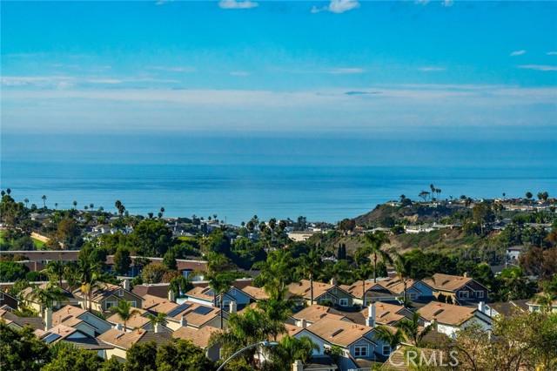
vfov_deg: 13.0
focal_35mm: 105
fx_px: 1624
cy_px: 186
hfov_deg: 19.5
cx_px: 278
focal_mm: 105
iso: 640
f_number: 18
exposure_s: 1/800
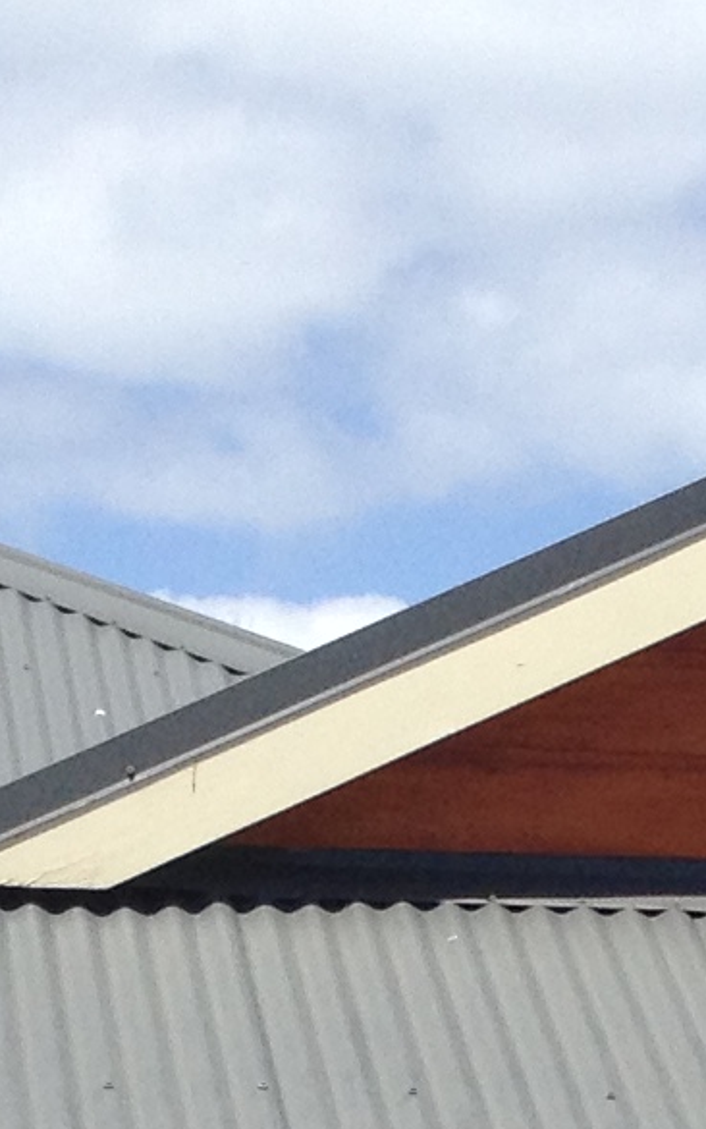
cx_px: 739
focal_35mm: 207
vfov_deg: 9.8
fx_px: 6368
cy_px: 1681
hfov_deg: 6.3
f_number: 2.4
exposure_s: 1/1972
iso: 50
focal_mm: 4.28
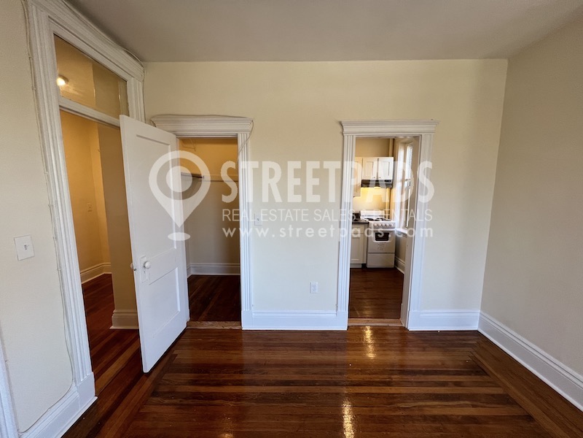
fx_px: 219
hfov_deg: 106.2
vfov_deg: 89.9
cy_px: 219
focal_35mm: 13
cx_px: 292
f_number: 1.8
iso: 125
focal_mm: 1.57
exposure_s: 1/120
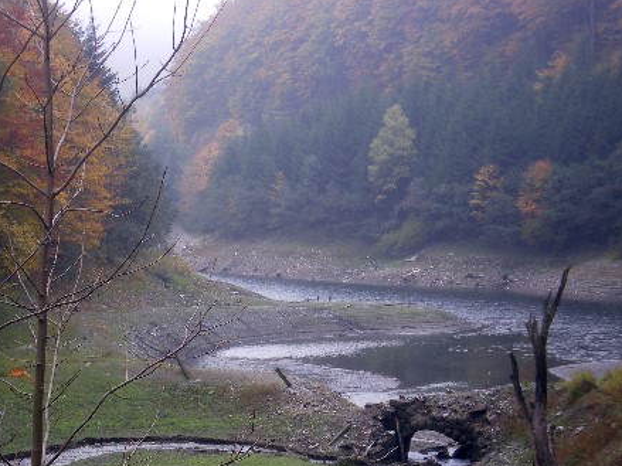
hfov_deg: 15.2
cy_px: 322
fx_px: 2335
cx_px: 290
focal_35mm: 130
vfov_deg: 11.4
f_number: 5.3
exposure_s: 1/50
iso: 100
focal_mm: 15.3
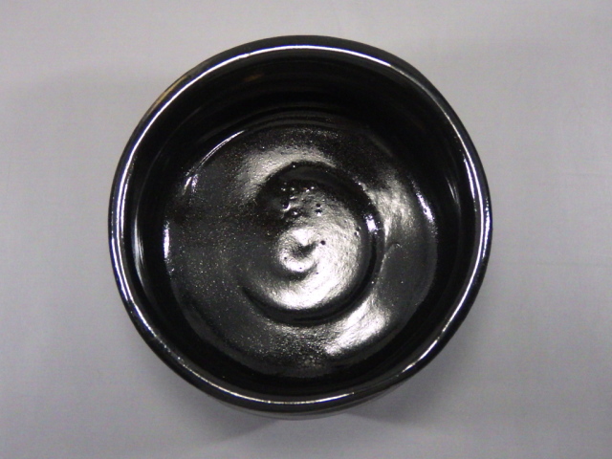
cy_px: 230
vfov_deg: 23.7
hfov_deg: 31.2
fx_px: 1096
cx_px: 306
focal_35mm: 62
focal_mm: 11.1
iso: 400
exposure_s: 1/60
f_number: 4.6
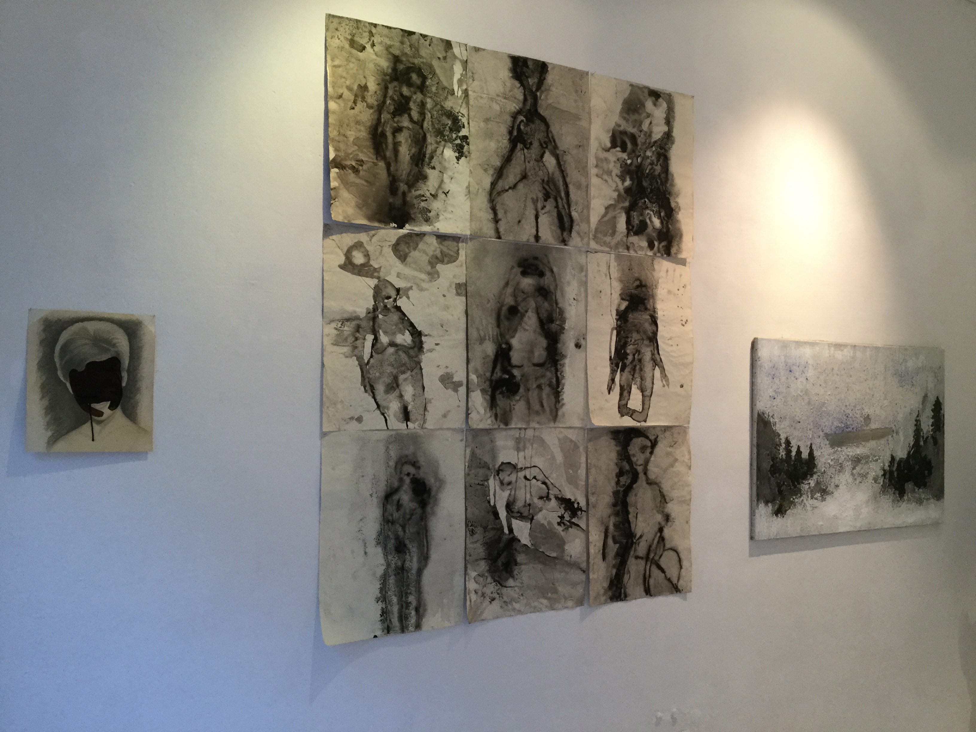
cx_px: 488
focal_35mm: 31
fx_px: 874
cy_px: 366
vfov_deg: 45.4
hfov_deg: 58.4
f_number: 2.4
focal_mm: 3.3
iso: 100
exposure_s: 1/33
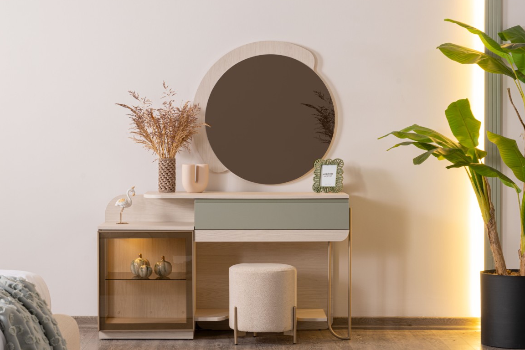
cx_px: 241
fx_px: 1312
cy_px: 130
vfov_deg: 15.2
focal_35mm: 90
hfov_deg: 22.6
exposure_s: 1
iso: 100
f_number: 11
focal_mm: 64
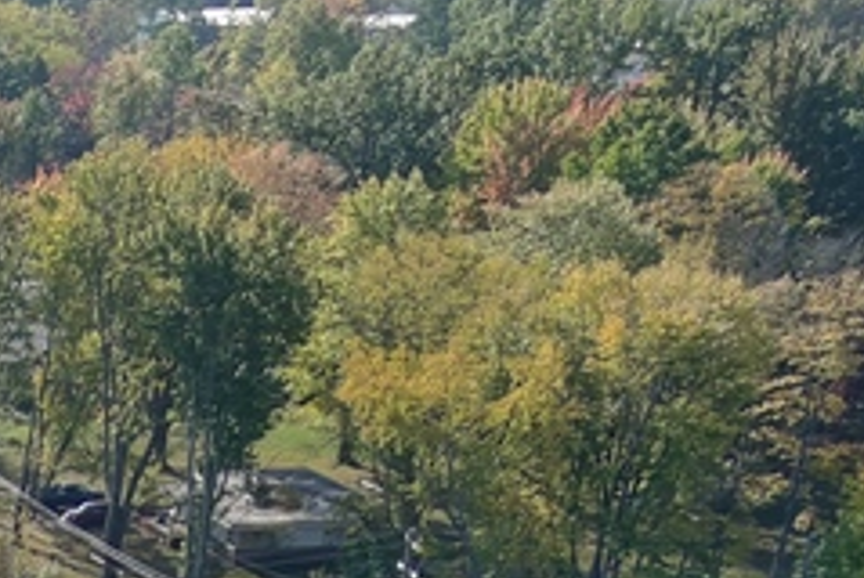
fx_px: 3725
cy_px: 1512
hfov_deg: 12.2
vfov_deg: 8.0
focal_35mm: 155
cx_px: -680
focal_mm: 10.57
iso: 100
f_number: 2.8
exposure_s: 1/30
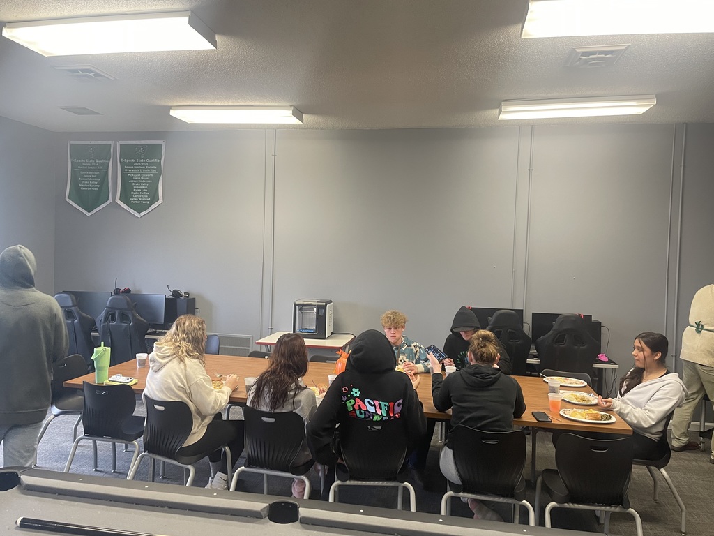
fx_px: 536
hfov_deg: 67.3
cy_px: 268
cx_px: 357
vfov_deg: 53.1
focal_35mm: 26
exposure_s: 1/60
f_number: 1.6
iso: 160
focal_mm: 4.2
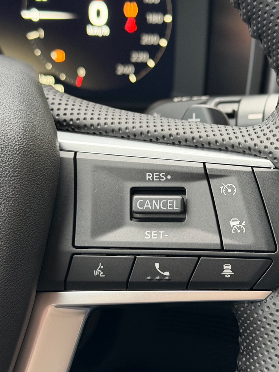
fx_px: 698
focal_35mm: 65
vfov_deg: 29.8
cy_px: 186
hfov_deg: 22.5
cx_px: 176
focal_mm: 6.76
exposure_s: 1/54
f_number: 1.78
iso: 250
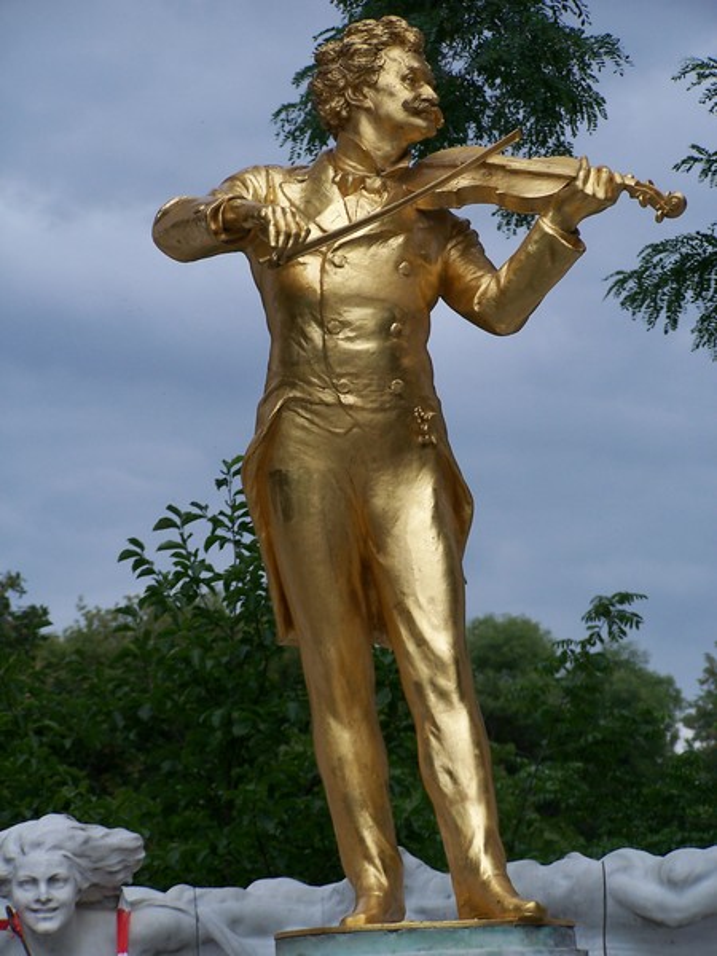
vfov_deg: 14.2
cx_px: 358
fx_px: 3839
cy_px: 478
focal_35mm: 139
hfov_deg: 10.7
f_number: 3.2
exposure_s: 1/400
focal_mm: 23.1
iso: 80
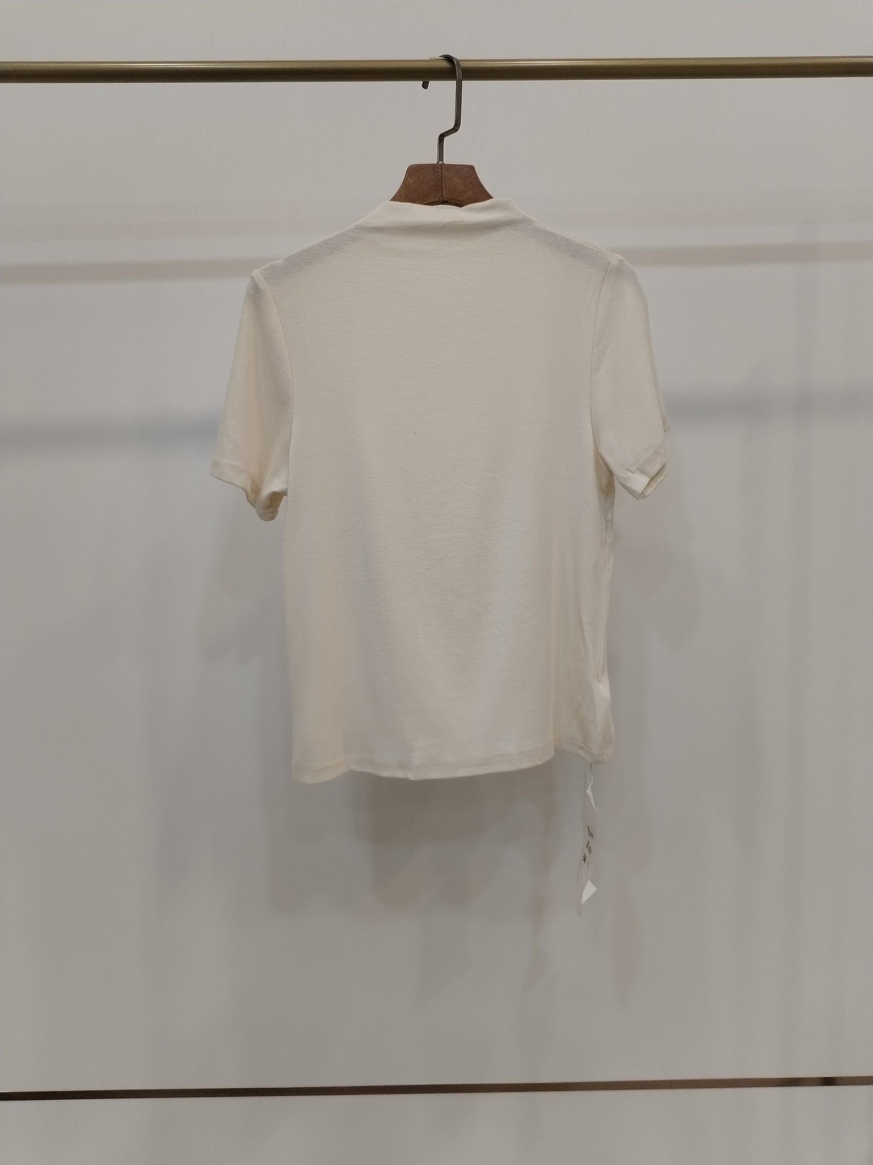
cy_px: 582
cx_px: 436
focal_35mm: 29
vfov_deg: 61.7
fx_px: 975
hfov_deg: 48.2
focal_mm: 4.75
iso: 175
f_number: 1.8
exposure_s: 1/60
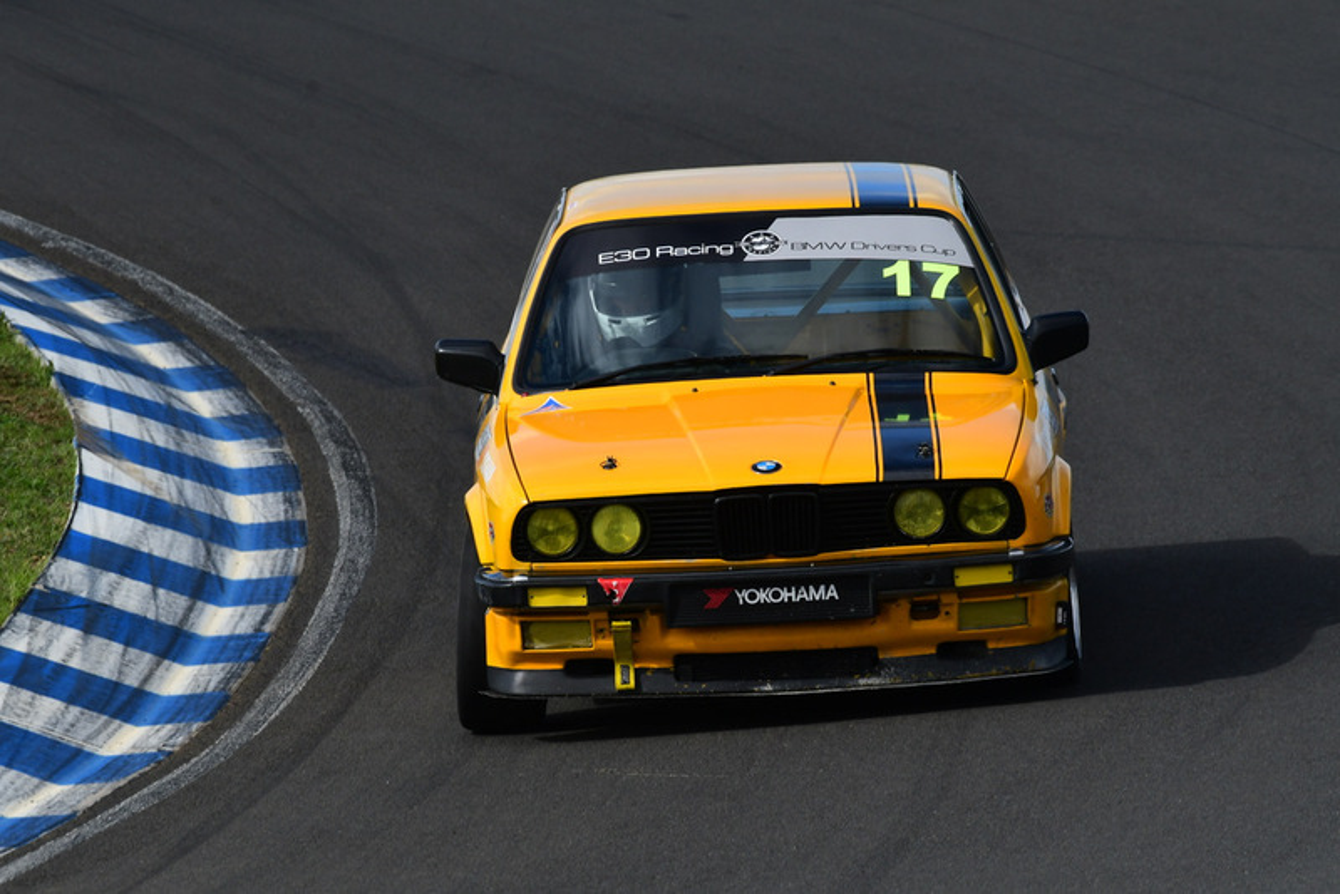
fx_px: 22340
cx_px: 670
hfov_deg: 3.4
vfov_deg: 2.3
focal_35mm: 600
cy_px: 447
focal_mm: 400
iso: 400
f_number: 11
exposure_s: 1/640
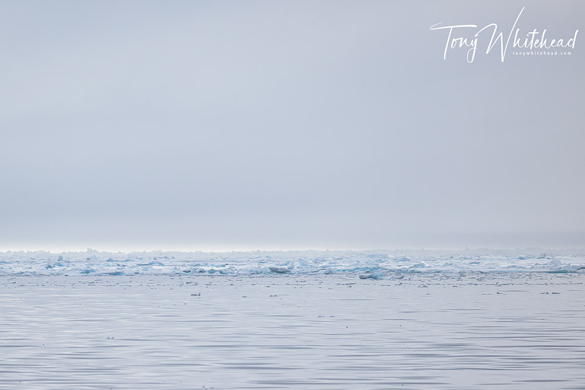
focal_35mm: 800
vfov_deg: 1.7
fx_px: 12999
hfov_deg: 2.6
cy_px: 195
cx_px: 292
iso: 1600
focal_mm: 800
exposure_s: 1/2500
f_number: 8
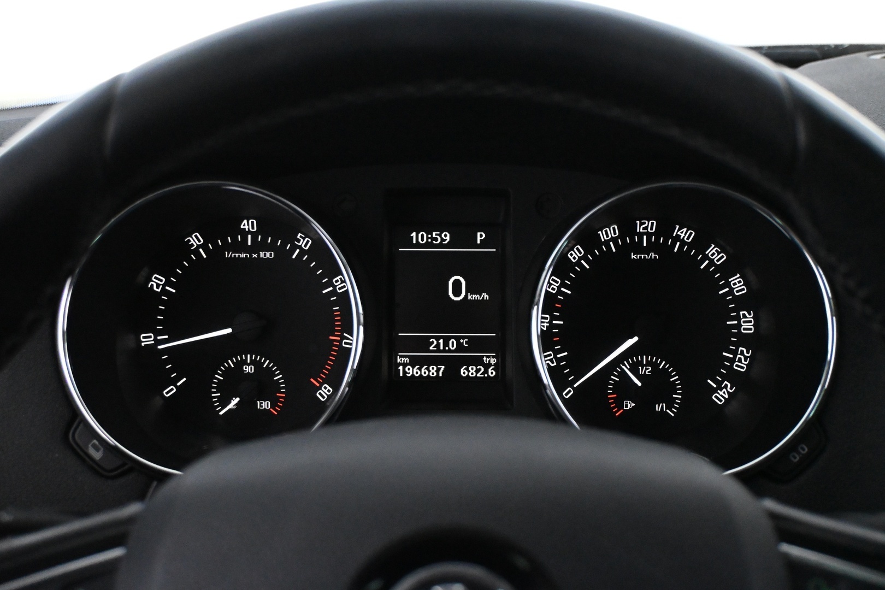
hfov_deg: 41.7
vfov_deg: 28.5
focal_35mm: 47
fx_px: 1161
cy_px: 295
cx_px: 442
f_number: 5
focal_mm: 31.5
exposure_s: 1/60
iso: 7200
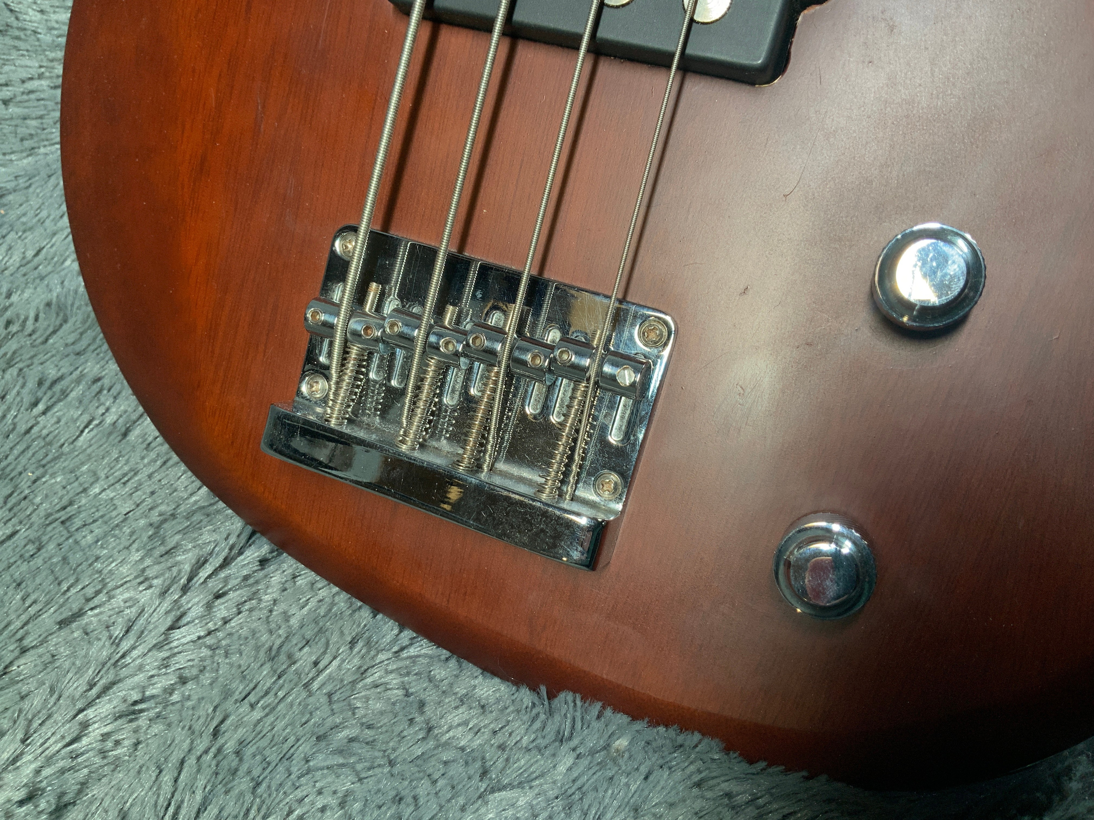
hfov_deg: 61.7
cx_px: 547
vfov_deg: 48.2
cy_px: 410
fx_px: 917
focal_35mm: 29
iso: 80
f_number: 1.8
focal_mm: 3
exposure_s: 1/60
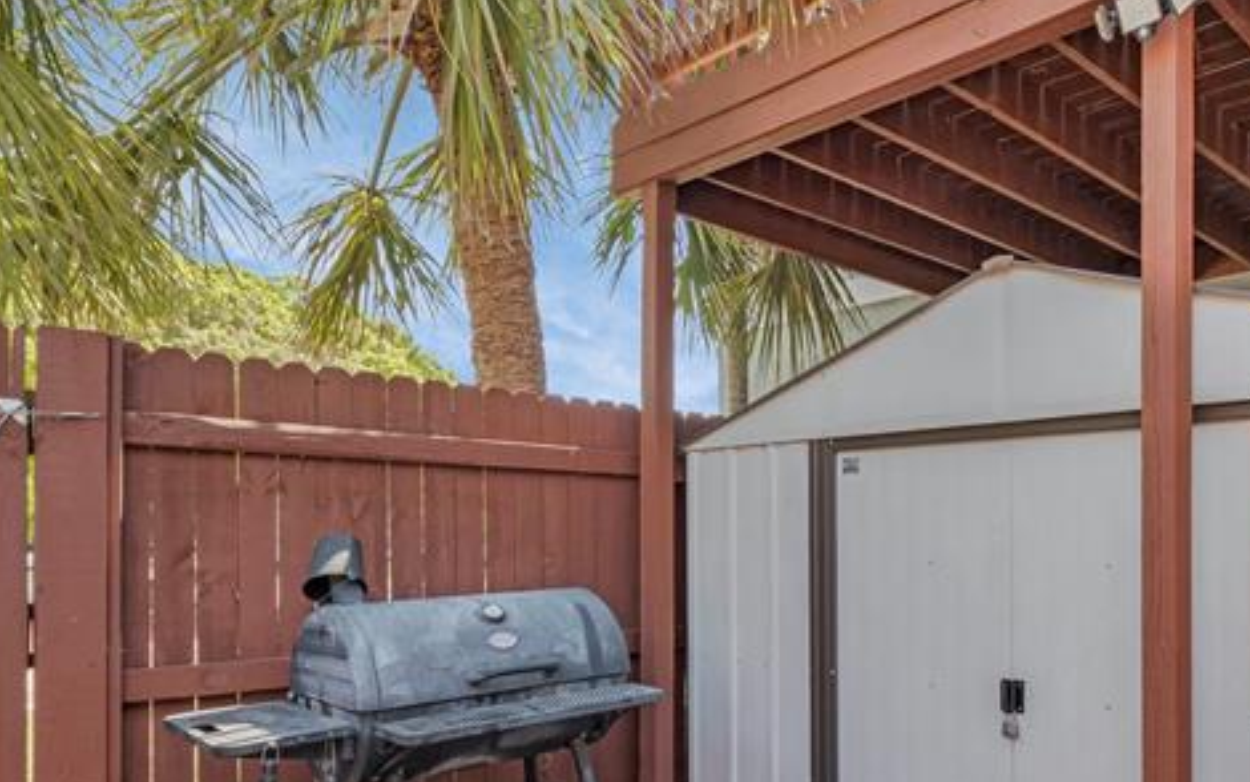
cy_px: 567
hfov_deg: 66.8
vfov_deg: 46.3
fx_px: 886
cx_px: 907
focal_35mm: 26
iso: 640
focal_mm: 10
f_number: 8
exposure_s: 1/60
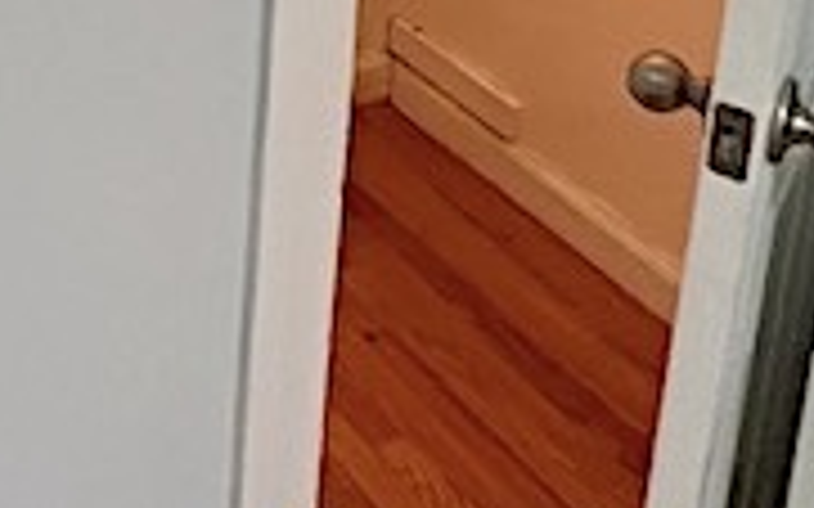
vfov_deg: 18.3
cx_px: -40
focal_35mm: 61
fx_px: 1353
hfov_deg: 30.6
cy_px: -310
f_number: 1.8
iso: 250
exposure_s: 1/60
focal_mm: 1.57
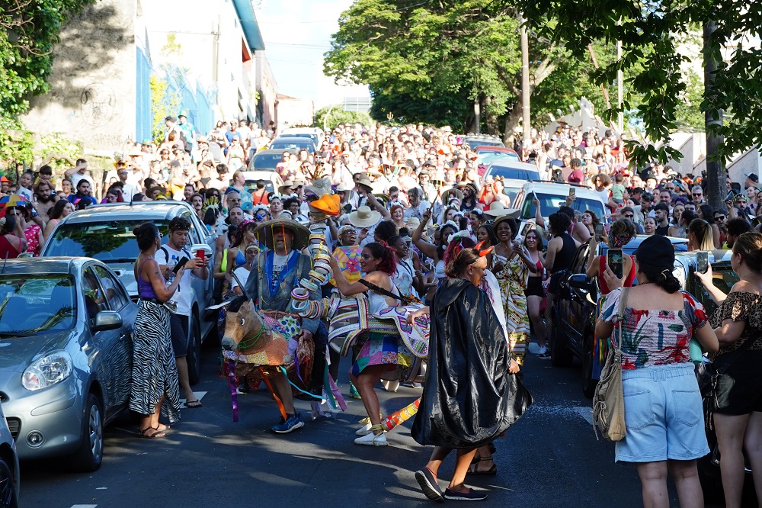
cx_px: 381
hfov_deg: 29.3
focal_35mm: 69
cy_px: 254
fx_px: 1460
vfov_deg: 19.7
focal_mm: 46
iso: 640
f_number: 5
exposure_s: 1/500
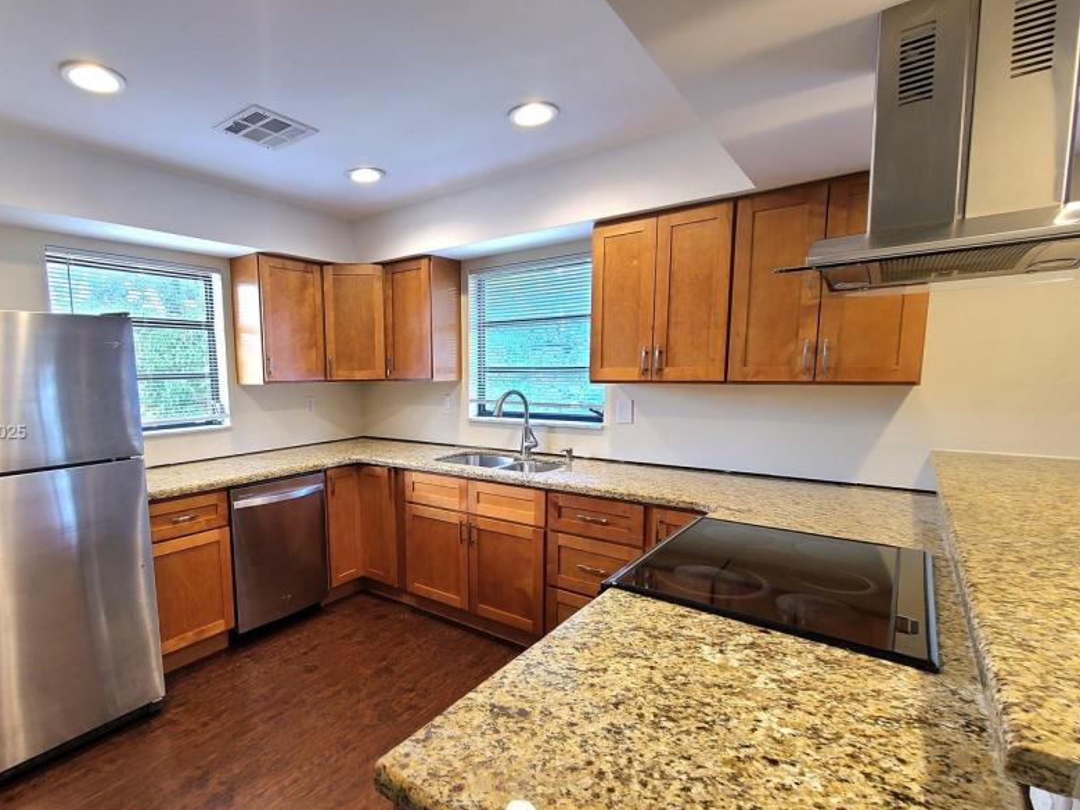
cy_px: 433
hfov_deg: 93.1
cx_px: 425
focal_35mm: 16
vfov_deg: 78.0
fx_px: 499
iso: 160
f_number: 2.2
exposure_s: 1/60.2
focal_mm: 2.2
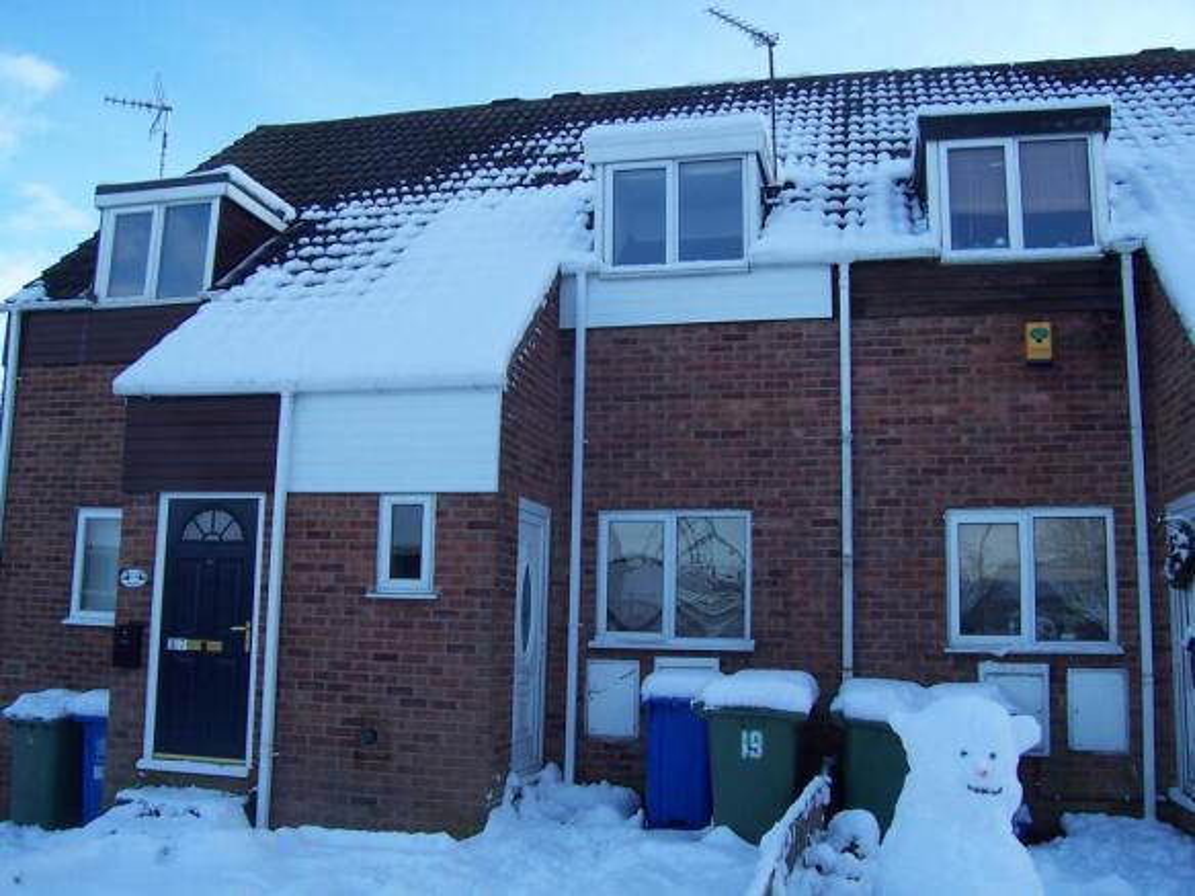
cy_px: 448
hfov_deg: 54.0
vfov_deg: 41.8
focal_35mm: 34
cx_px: 598
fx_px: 1173
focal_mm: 5.6
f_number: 5.6
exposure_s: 1/180
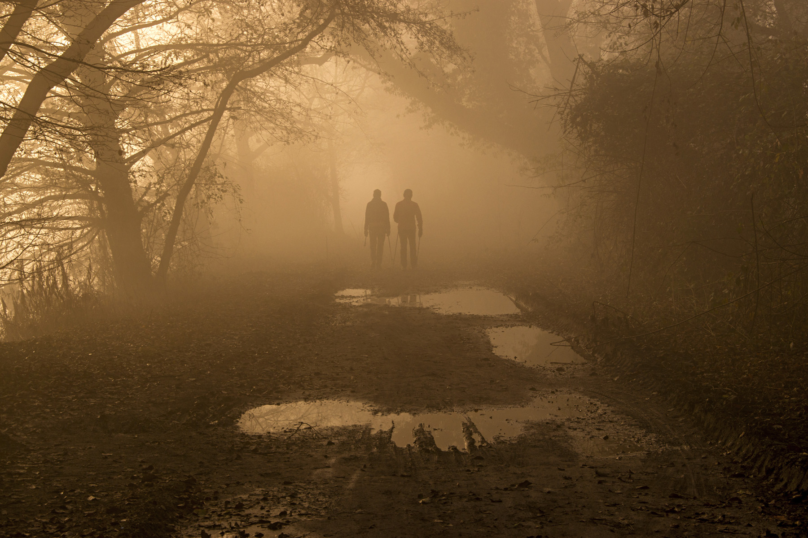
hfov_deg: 29.9
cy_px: 269
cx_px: 404
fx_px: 1515
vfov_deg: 20.2
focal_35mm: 68
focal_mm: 45
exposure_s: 1/125
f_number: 11
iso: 100
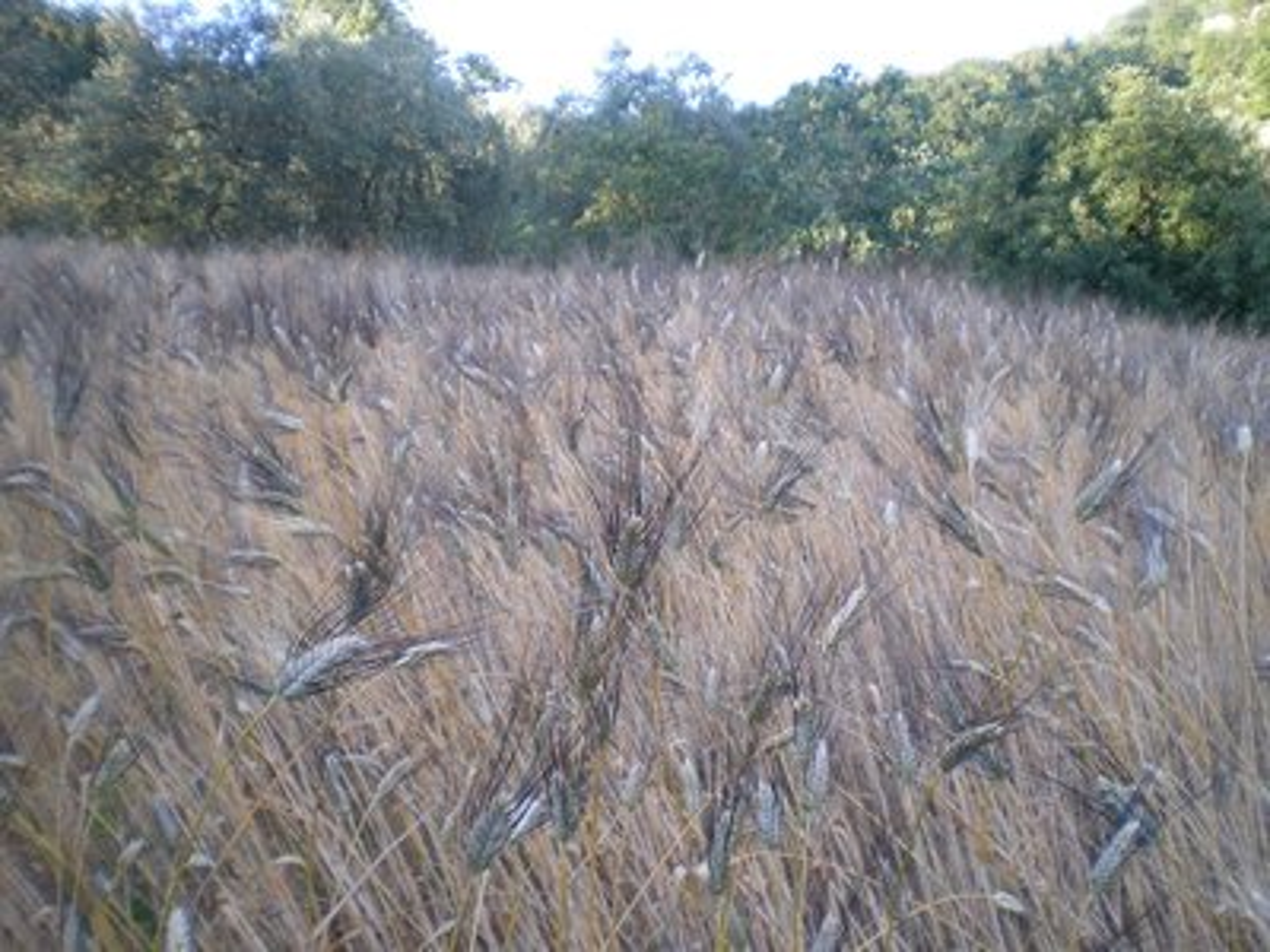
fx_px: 1394
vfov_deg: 37.7
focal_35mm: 38
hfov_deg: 49.0
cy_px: 476
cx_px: 635
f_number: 3.1
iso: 64
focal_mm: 6.3
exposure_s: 1/91.8
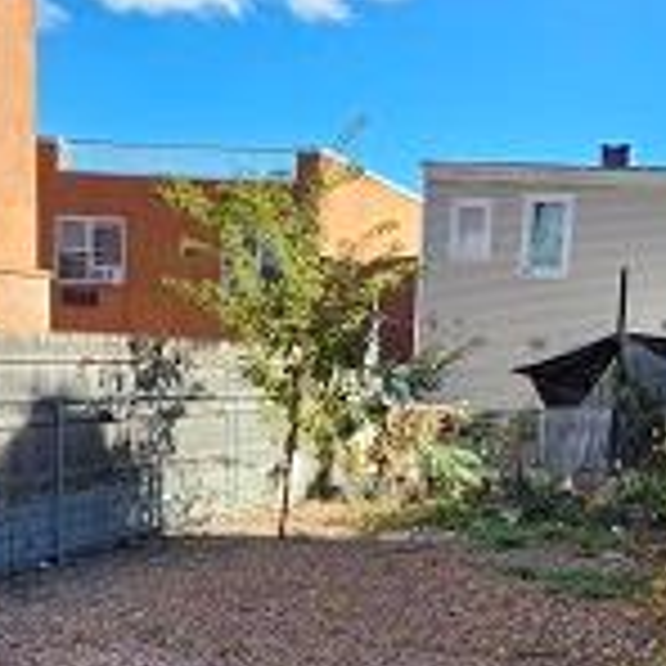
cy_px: 594
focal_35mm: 55
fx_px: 1197
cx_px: 472
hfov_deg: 30.7
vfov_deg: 29.8
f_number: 1.8
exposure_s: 1/509
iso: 25
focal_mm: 5.54
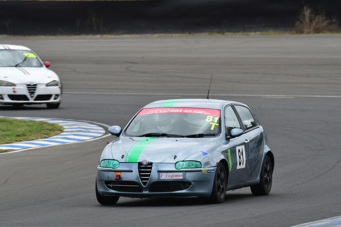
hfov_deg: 3.3
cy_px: 114
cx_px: 170
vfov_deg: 2.2
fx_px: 5969
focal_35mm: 630
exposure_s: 1/640
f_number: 10
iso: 500
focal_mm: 420
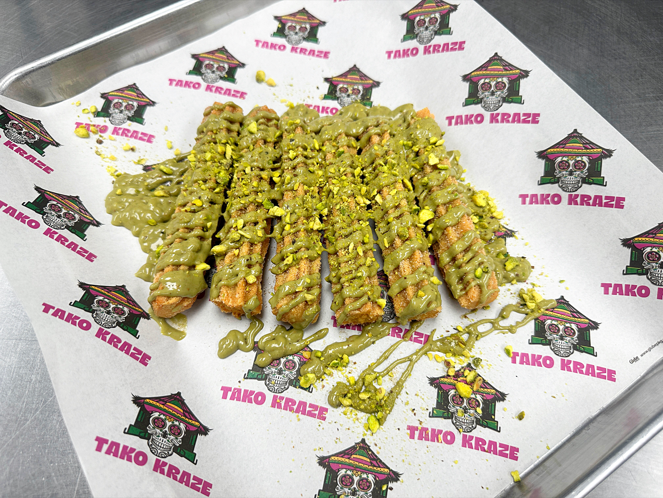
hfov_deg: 71.6
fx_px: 460
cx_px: 332
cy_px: 249
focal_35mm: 24
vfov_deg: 56.8
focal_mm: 6.86
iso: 100
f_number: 1.78
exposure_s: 1/120
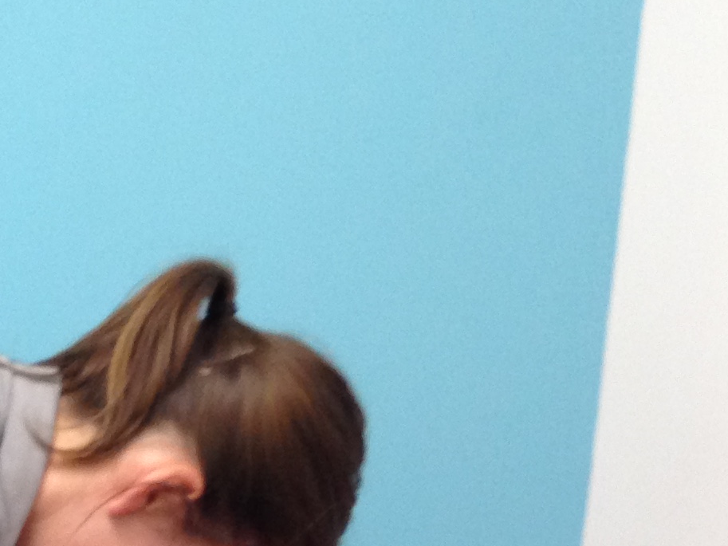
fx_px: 2482
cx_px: -498
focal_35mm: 118
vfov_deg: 12.1
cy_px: 781
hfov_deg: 14.9
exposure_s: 1/20
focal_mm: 4.12
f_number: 2.4
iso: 125
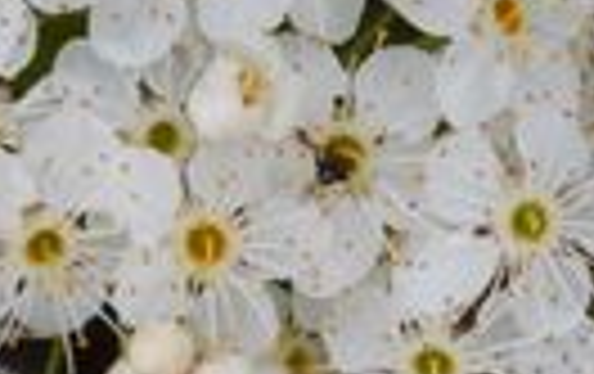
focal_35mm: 324
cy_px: 149
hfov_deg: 6.5
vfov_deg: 4.1
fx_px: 5254
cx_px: 279
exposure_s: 1/125
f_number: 4.8
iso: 125
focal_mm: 18.1
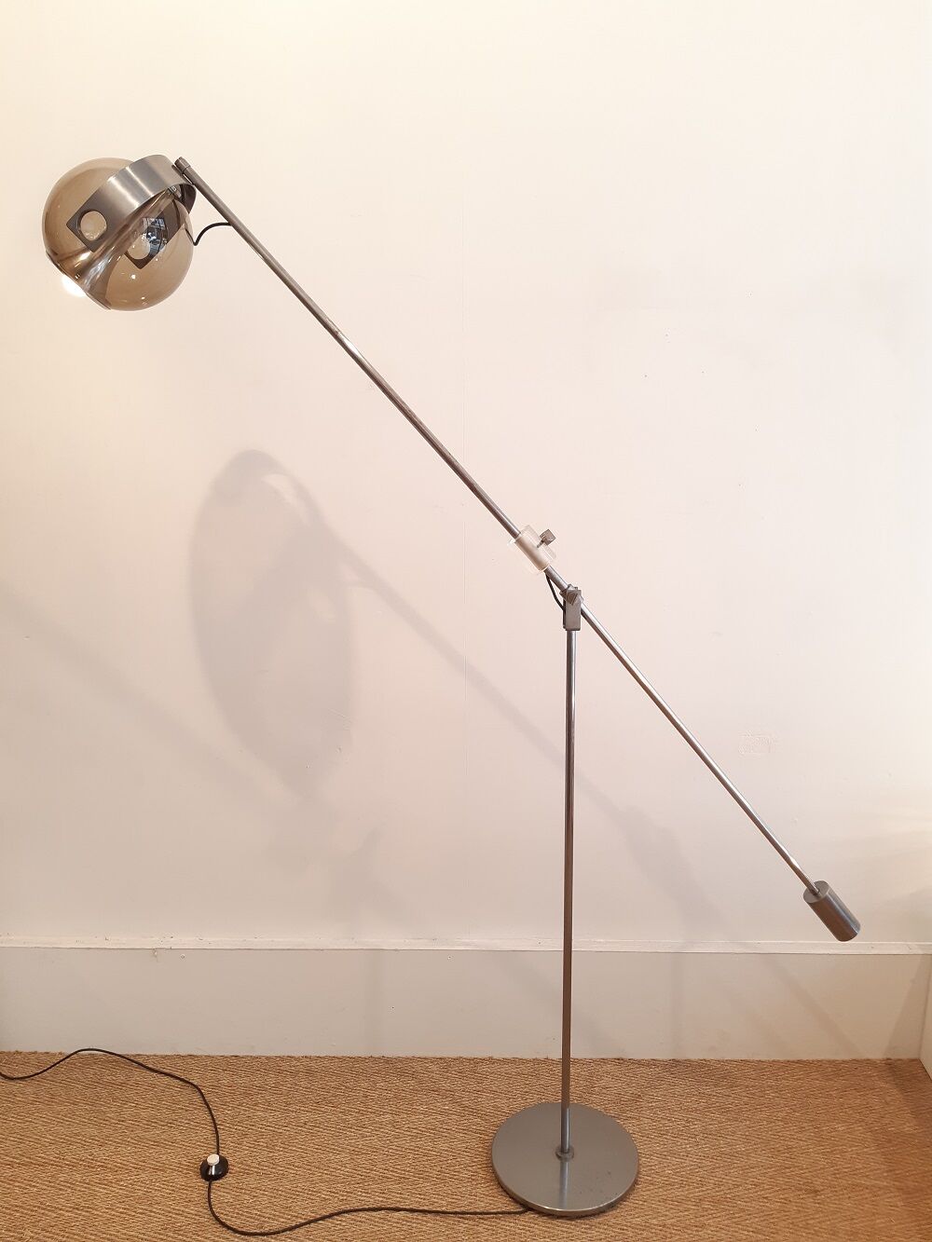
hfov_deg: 53.1
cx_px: 466
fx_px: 933
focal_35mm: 26
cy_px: 621
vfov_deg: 67.3
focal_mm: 3.93
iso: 80
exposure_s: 1/50
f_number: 1.7
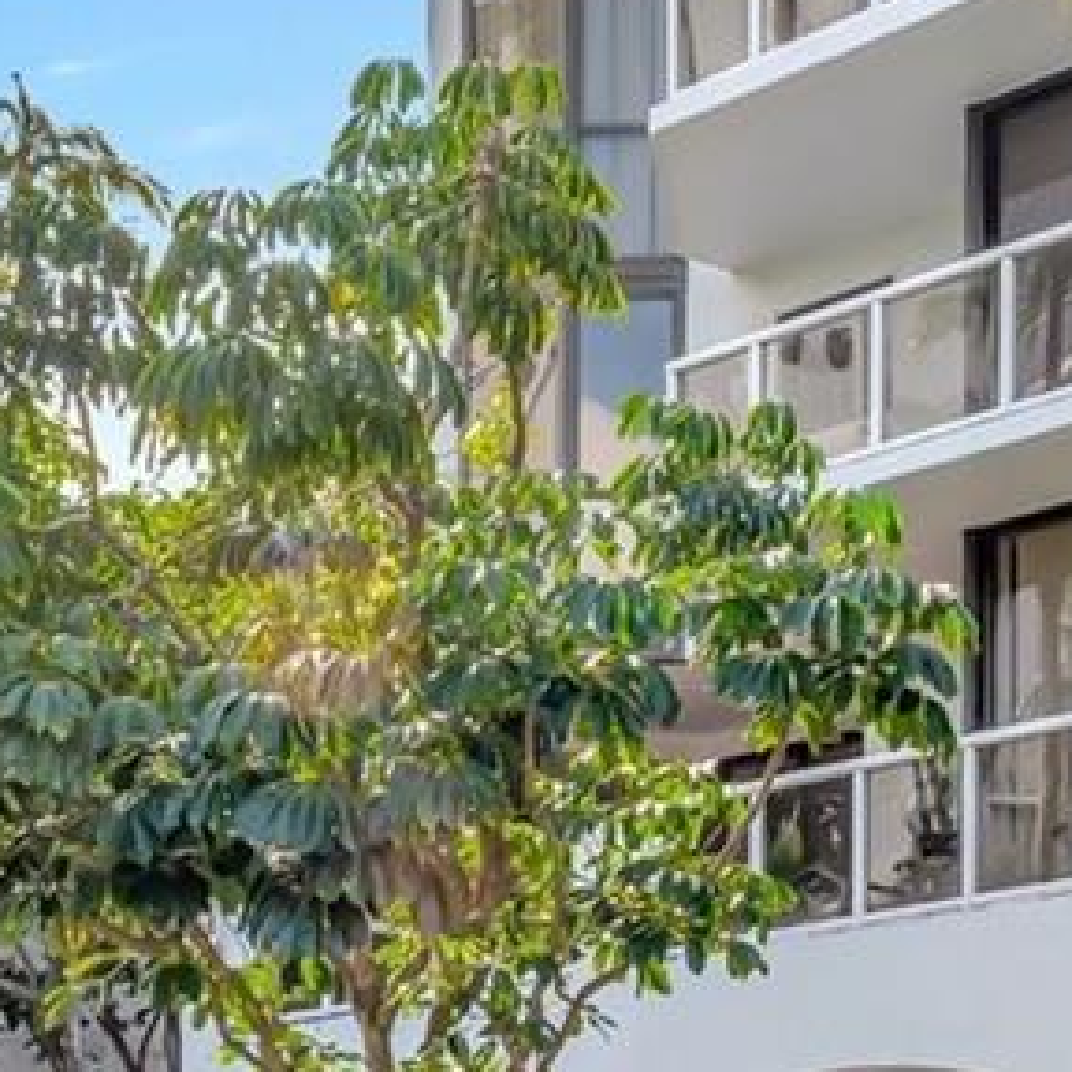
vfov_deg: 16.1
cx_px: 629
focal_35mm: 103
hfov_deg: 16.8
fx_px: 3617
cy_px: 1336
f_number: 9
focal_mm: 21.9
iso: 400
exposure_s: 1/250
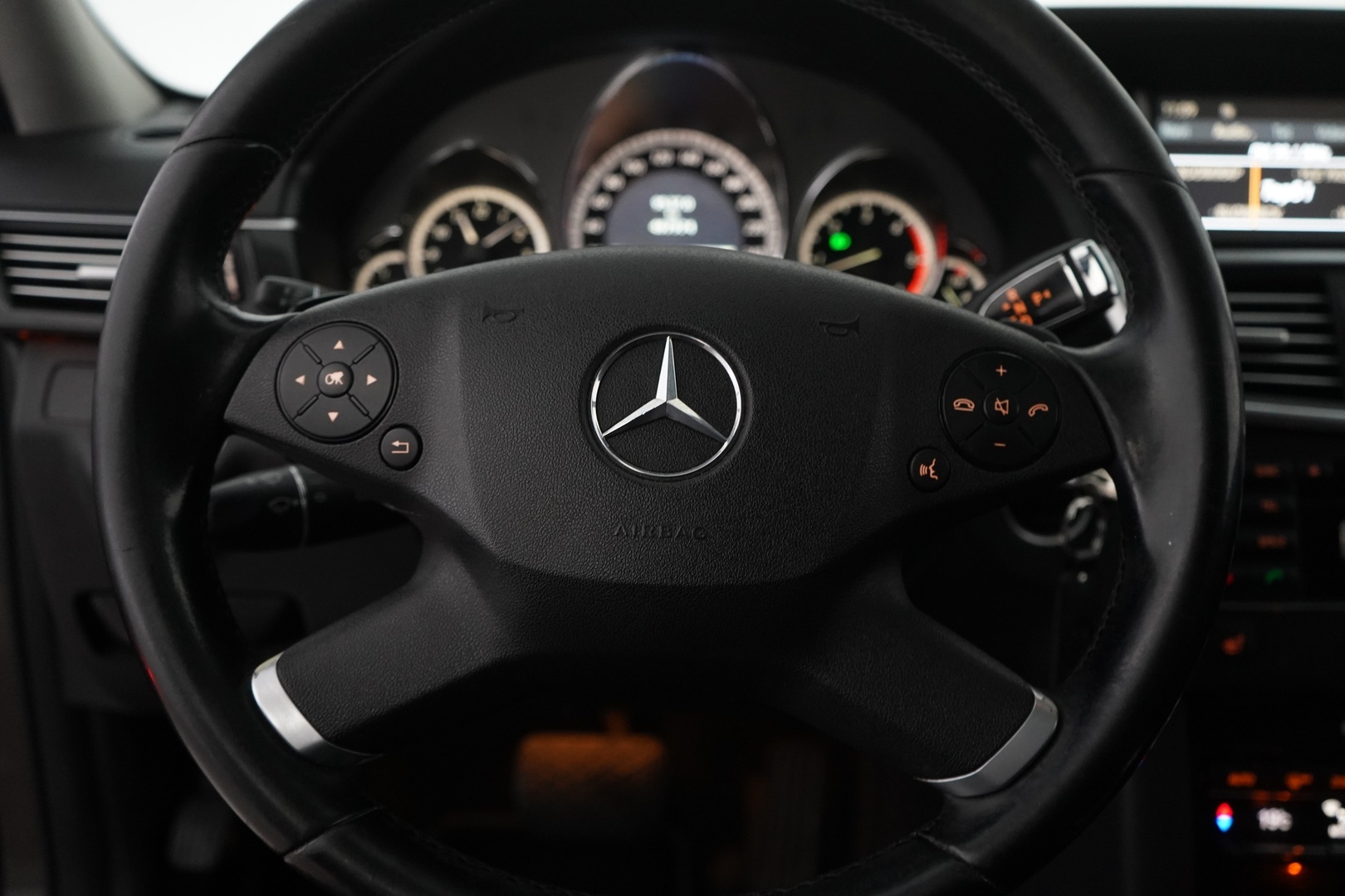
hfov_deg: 55.8
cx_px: 672
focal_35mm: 34
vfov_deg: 38.9
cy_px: 448
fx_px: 1270
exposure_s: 1/60
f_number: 4
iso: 4000
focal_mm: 34
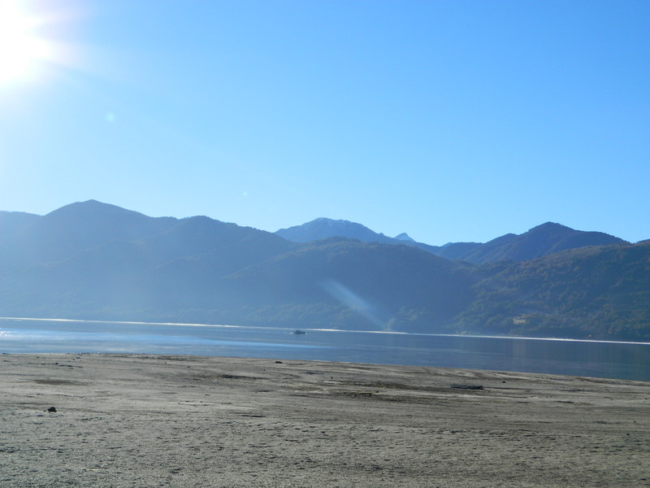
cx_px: 325
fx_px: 883
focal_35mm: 47
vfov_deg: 30.9
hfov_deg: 40.4
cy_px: 244
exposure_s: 1/1000
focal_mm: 8.4
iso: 80
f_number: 3.6
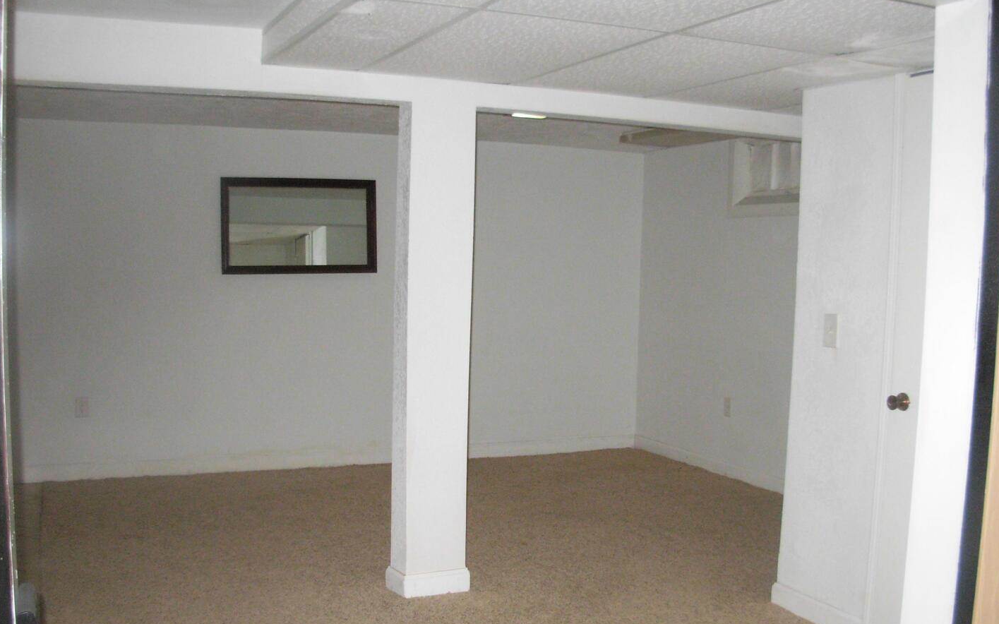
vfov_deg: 31.2
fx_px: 1116
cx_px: 498
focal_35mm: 41
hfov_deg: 48.2
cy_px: 365
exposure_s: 1/114
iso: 400
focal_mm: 6.3
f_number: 2.9
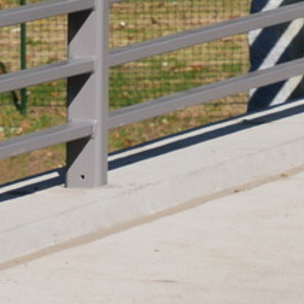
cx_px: -57
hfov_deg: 3.1
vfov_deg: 3.1
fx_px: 5544
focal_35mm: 558
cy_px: -107
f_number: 8
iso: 200
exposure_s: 1/640
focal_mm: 45
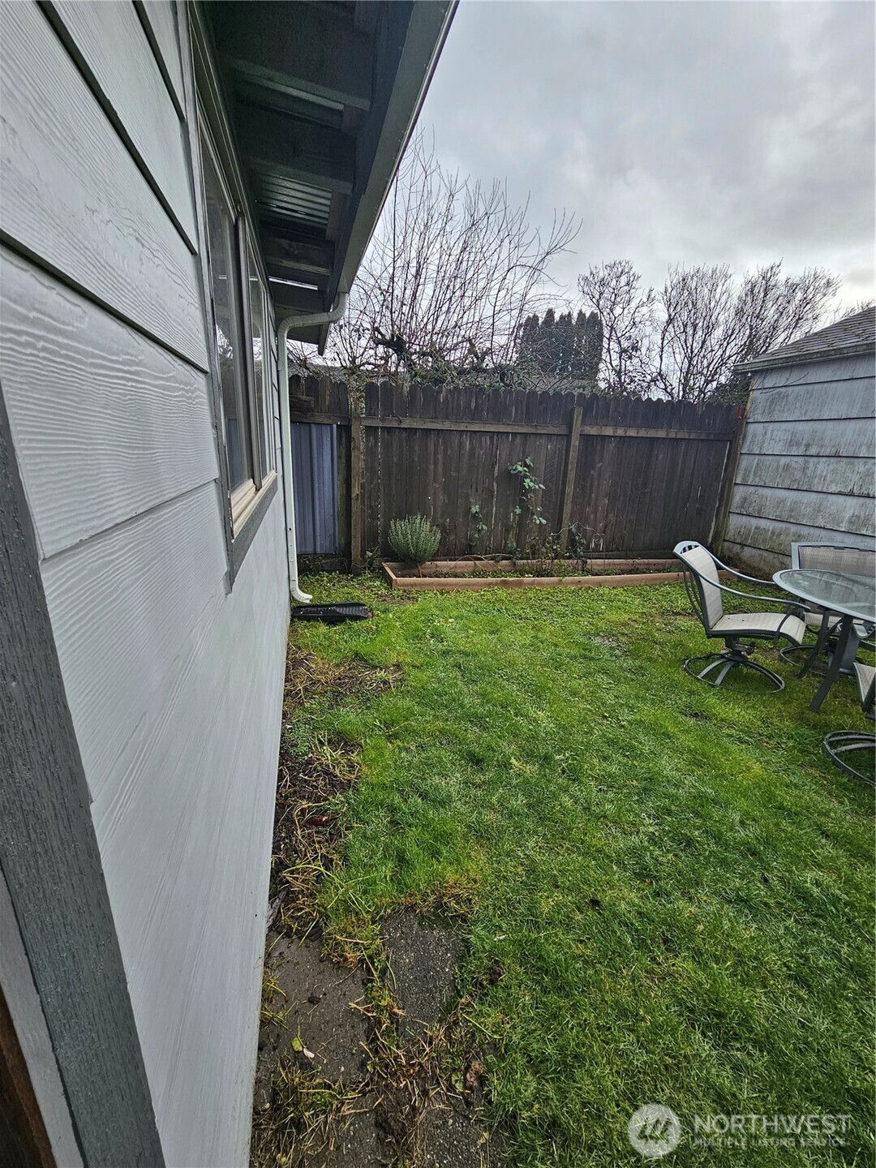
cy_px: 584
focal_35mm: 13
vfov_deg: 106.2
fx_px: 439
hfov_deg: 89.9
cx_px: 438
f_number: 2.2
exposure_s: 1/387
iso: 50
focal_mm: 2.2
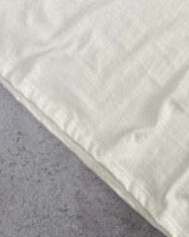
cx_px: 226
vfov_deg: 23.5
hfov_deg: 18.6
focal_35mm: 78
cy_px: 4
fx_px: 545
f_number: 1.78
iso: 64
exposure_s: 1/149
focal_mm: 6.76
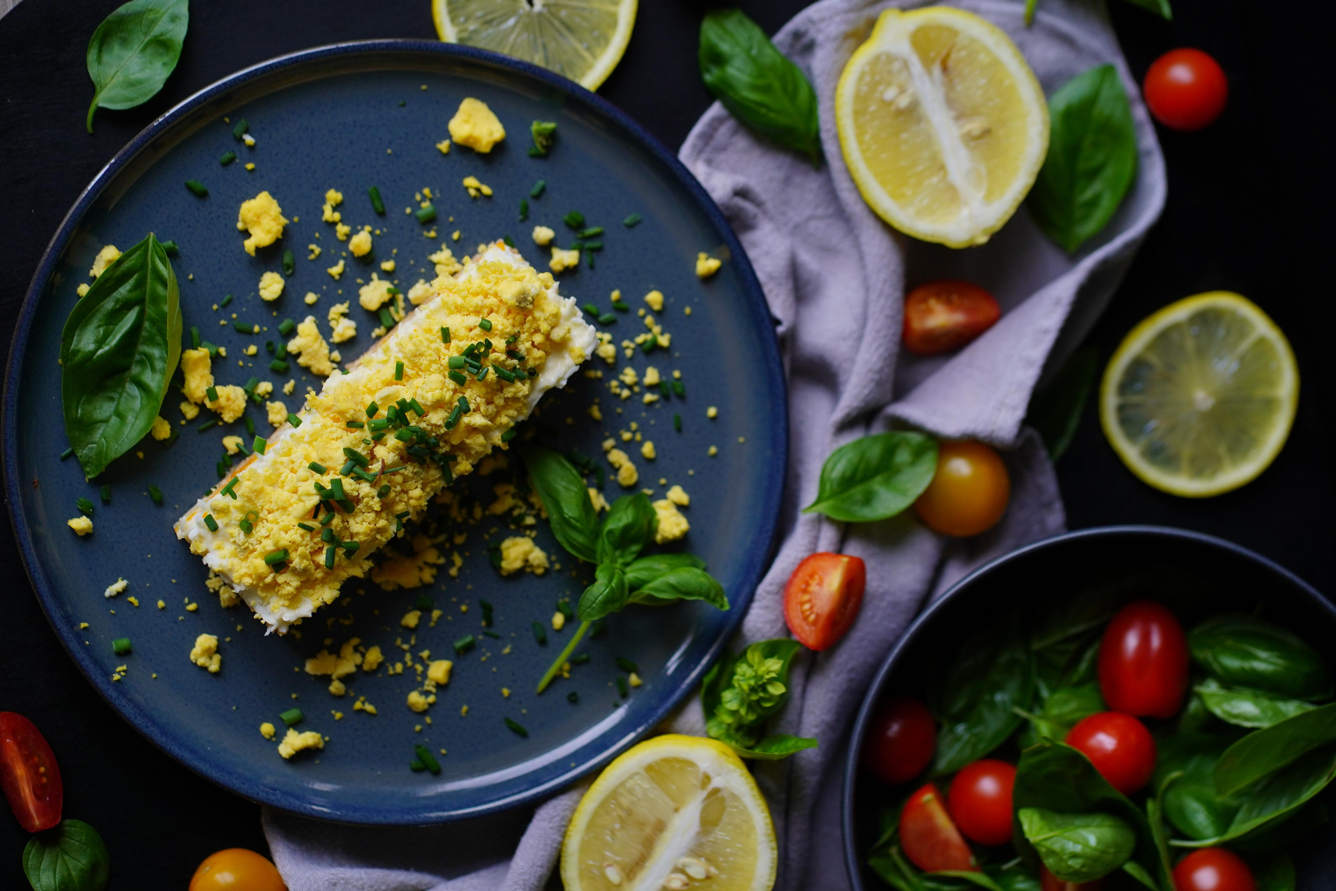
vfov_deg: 16.1
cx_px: 668
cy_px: 446
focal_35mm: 85
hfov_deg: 23.9
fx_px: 3154
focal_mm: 85
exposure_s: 1/320
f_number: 3.5
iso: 320
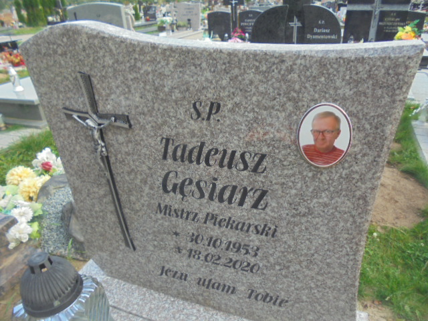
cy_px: 160
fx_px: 321
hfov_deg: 67.3
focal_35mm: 26
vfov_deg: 53.1
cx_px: 214
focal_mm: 4.6
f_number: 3.5
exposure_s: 1/125
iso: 100
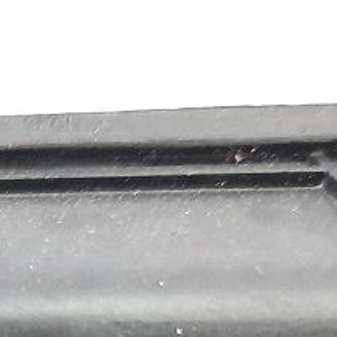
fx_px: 1355
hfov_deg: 12.7
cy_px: 633
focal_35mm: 123
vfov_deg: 12.7
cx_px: -296
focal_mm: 4.6
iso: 320
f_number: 2
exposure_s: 1/50
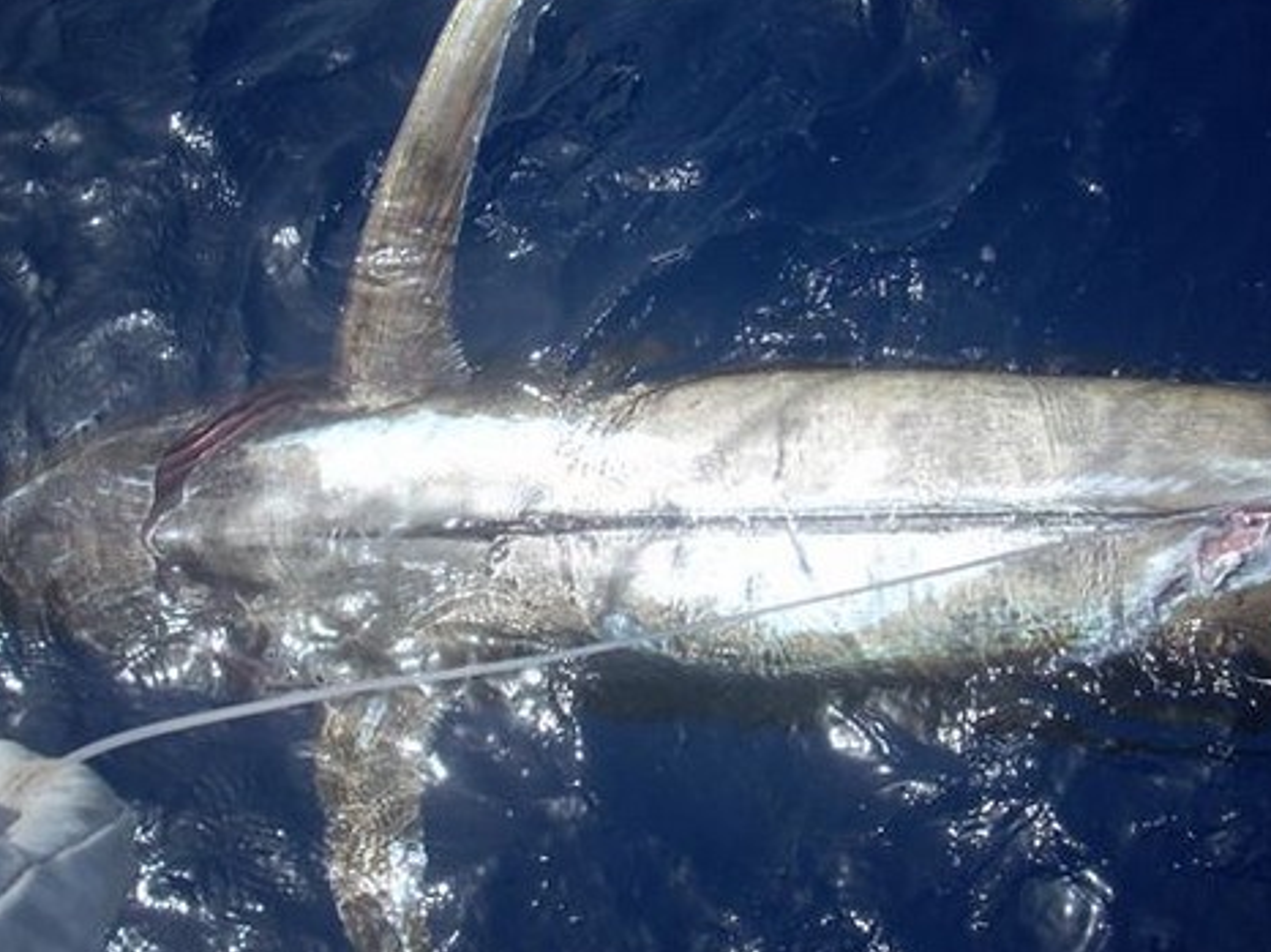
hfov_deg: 38.2
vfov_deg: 29.0
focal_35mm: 50
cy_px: 385
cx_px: 682
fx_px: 1835
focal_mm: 6.2
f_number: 5.6
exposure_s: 1/273
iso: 64
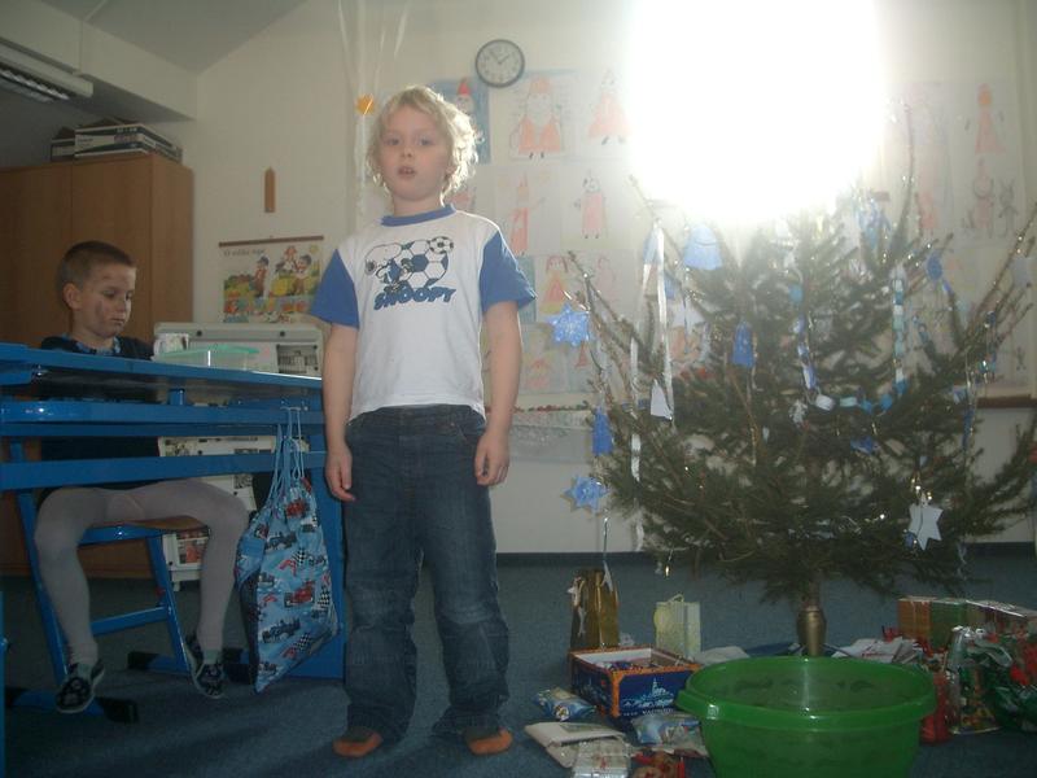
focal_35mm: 35
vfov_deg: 40.7
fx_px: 1049
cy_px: 389
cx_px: 518
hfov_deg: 52.6
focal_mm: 5.8
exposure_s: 1/40
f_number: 2.6
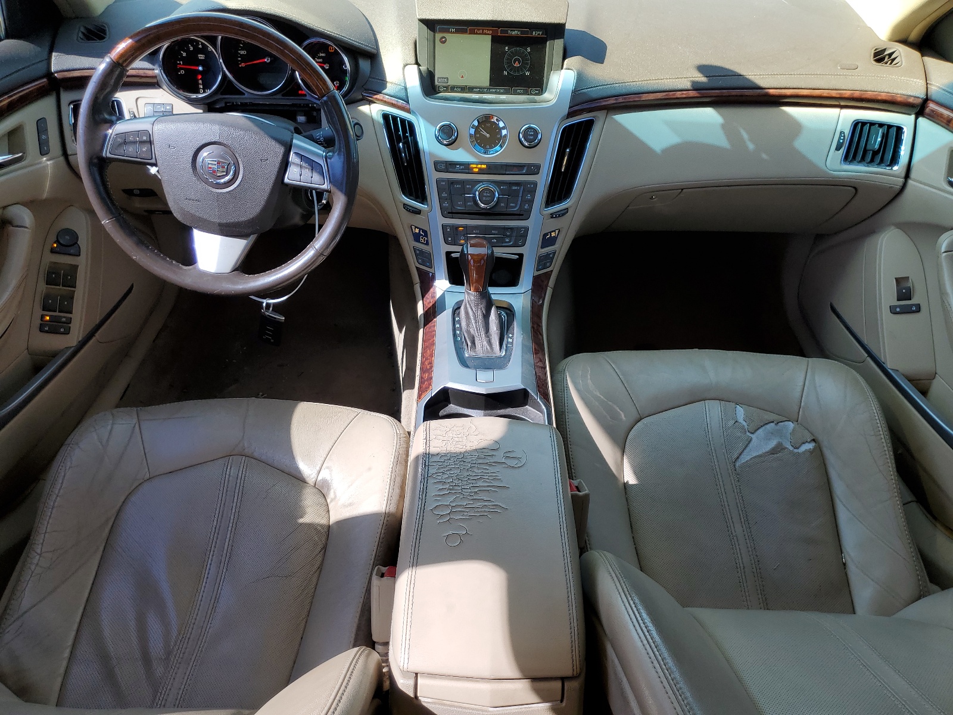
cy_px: 358
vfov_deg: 53.1
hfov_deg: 67.3
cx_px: 476
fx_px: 716
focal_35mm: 26
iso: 50
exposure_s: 1/244
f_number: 1.5
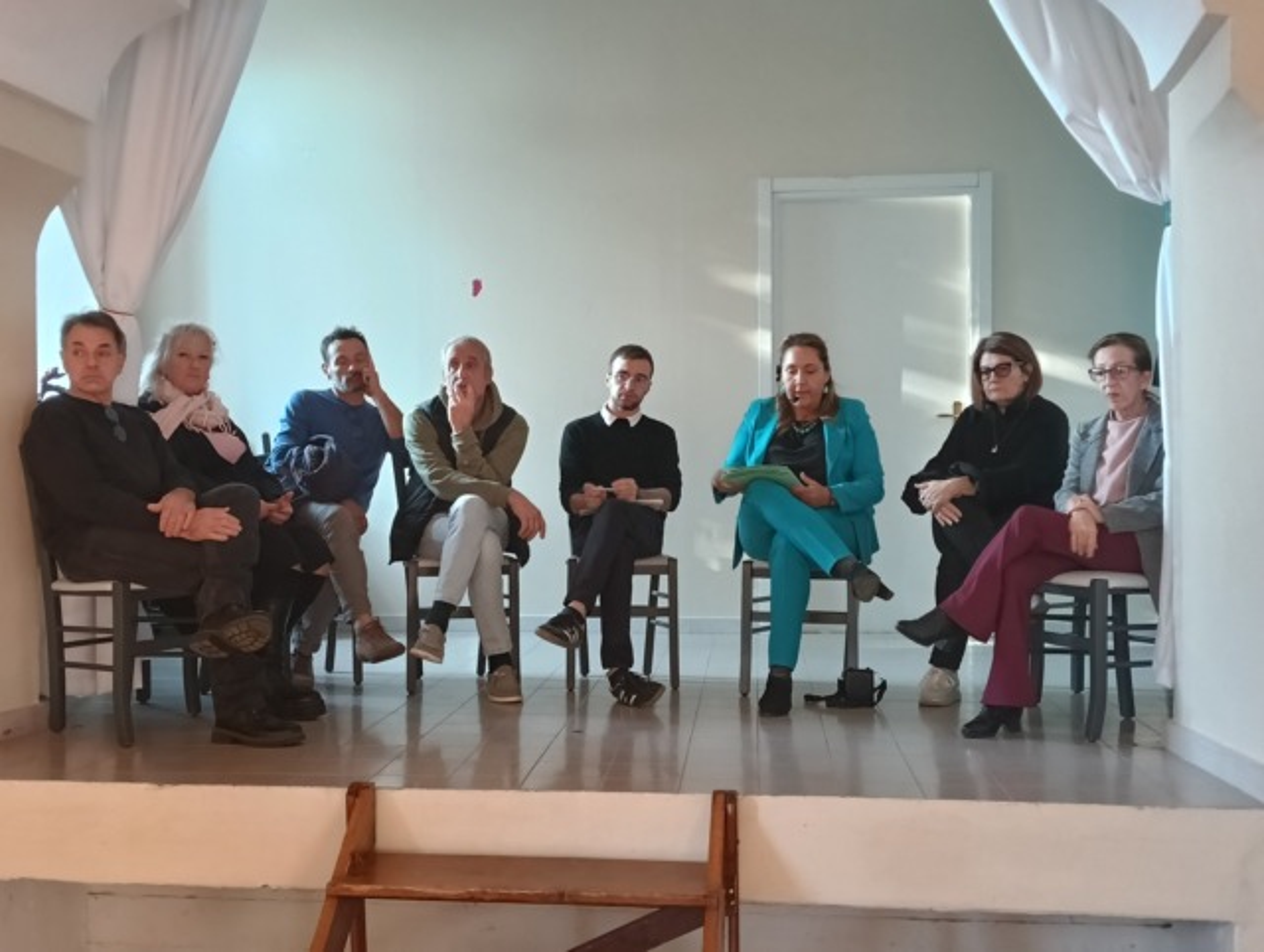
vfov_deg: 36.0
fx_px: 1463
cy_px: 476
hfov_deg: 46.7
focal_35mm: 40
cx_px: 632
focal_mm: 3.98
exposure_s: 1/33.3
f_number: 1.8
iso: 500
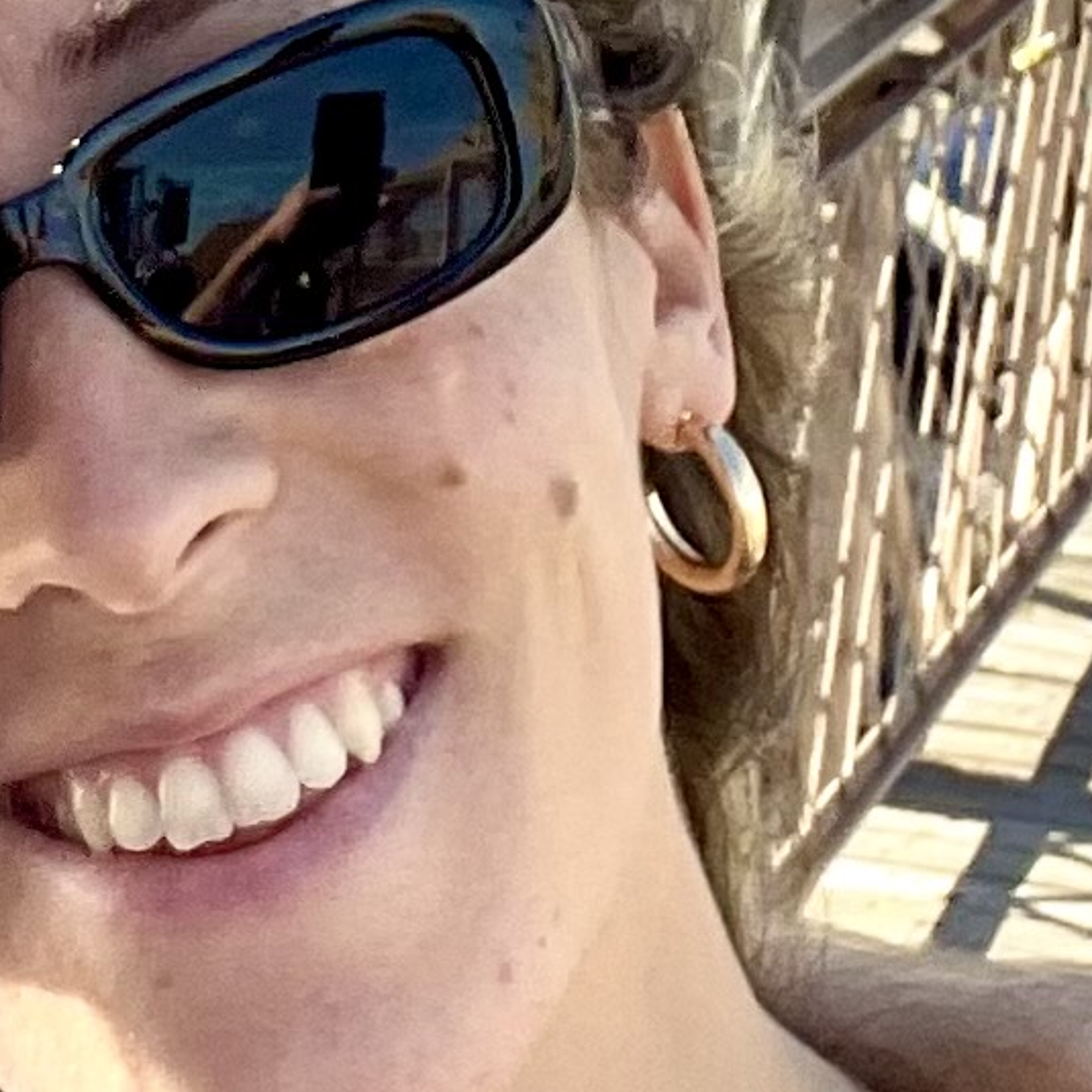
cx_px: 171
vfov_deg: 10.8
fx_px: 5461
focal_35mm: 153
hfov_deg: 11.4
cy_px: -716
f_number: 2.2
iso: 25
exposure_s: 1/263
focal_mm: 2.71
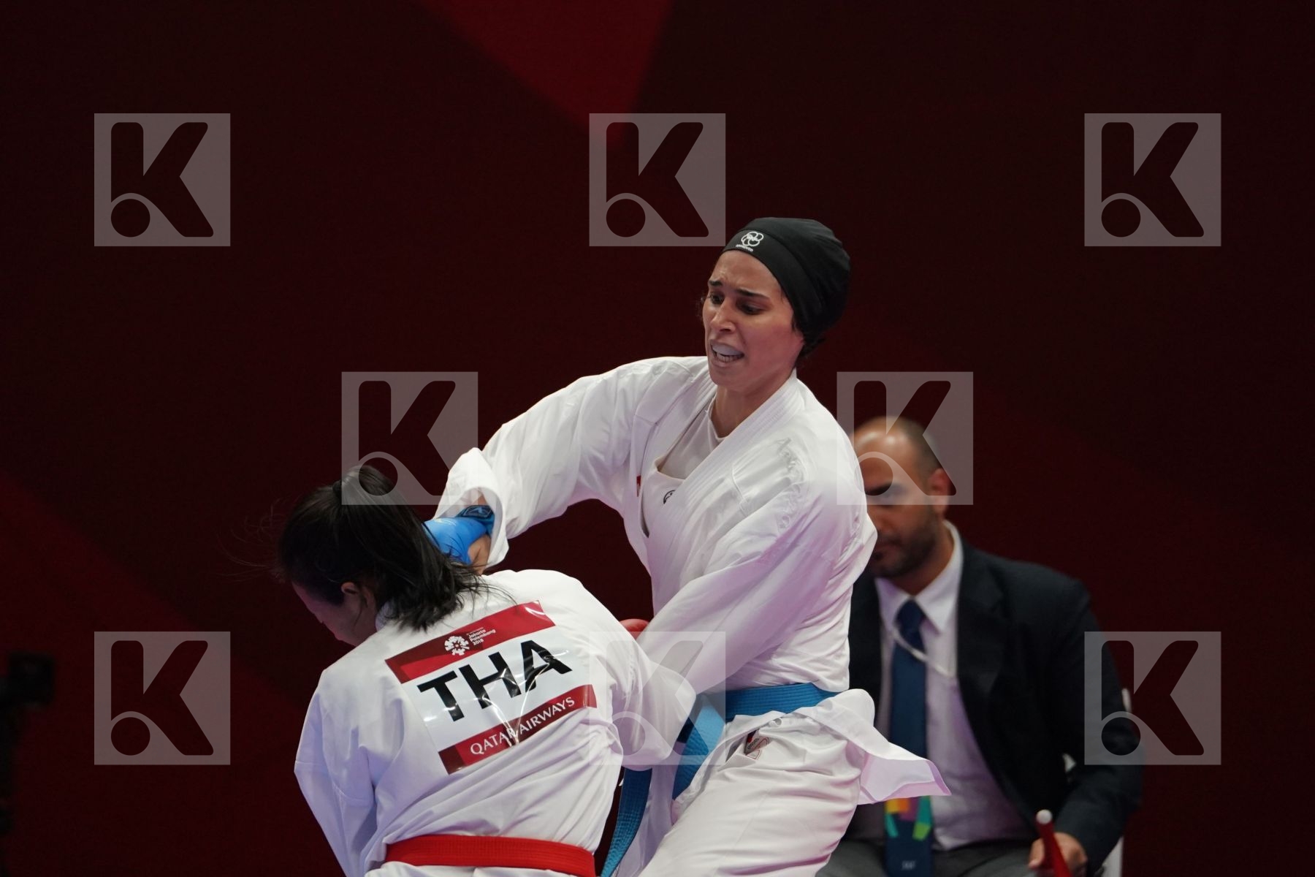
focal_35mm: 420
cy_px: 438
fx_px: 15340
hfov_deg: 4.9
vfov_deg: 3.3
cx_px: 658
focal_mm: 280
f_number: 4
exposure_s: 1/1000
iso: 2500
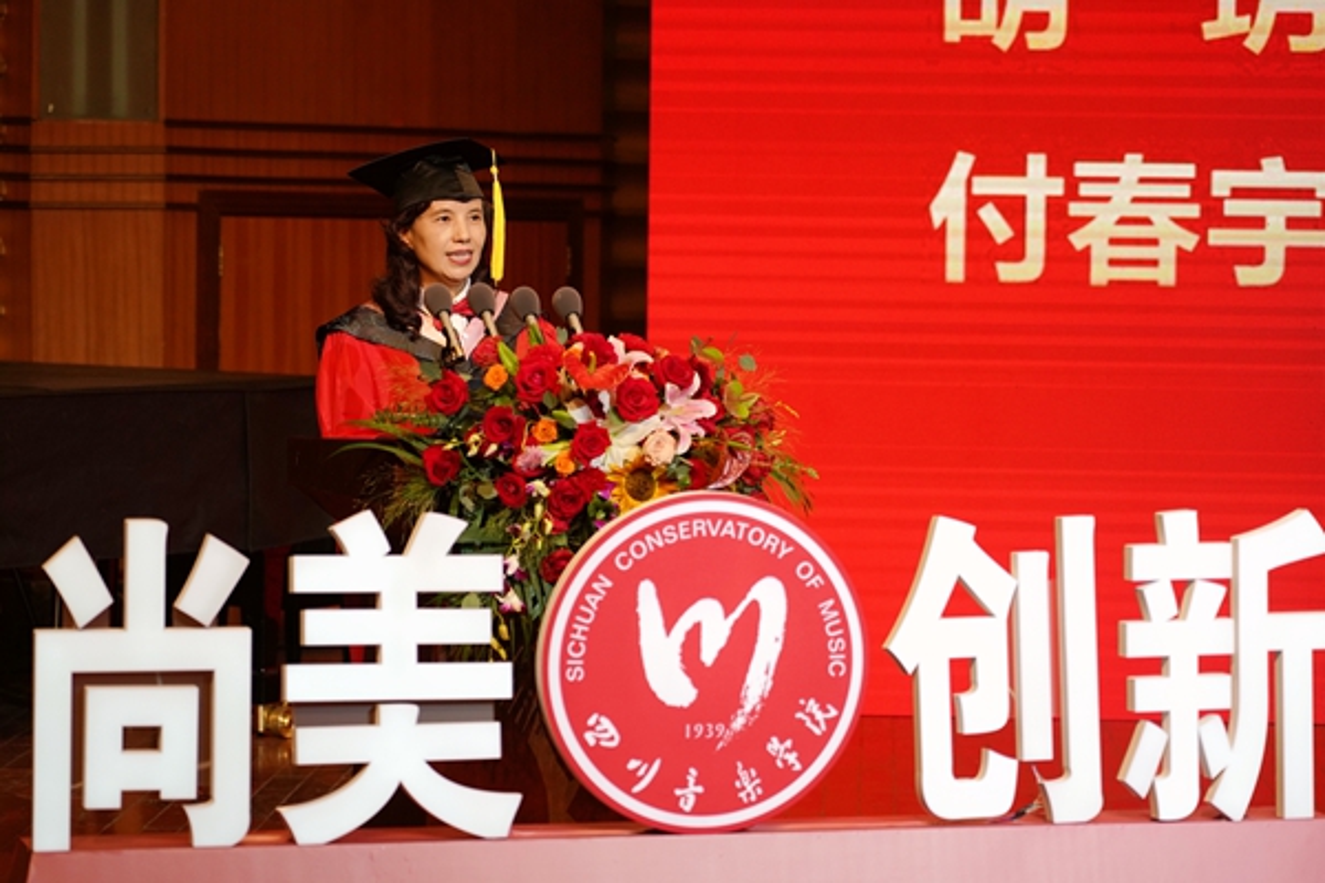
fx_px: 3864
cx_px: 662
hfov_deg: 19.5
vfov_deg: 13.0
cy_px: 442
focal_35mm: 105
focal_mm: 105
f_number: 4
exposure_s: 1/320
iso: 1000
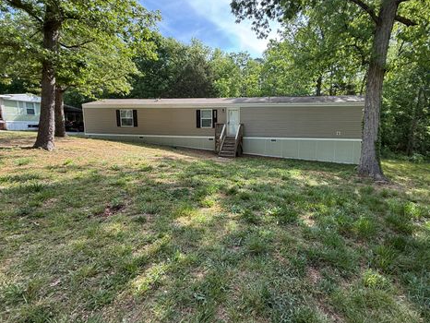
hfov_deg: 93.9
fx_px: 199
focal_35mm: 16
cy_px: 150
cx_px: 245
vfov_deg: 78.0
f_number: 2.2
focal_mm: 2.22
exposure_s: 1/228
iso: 50
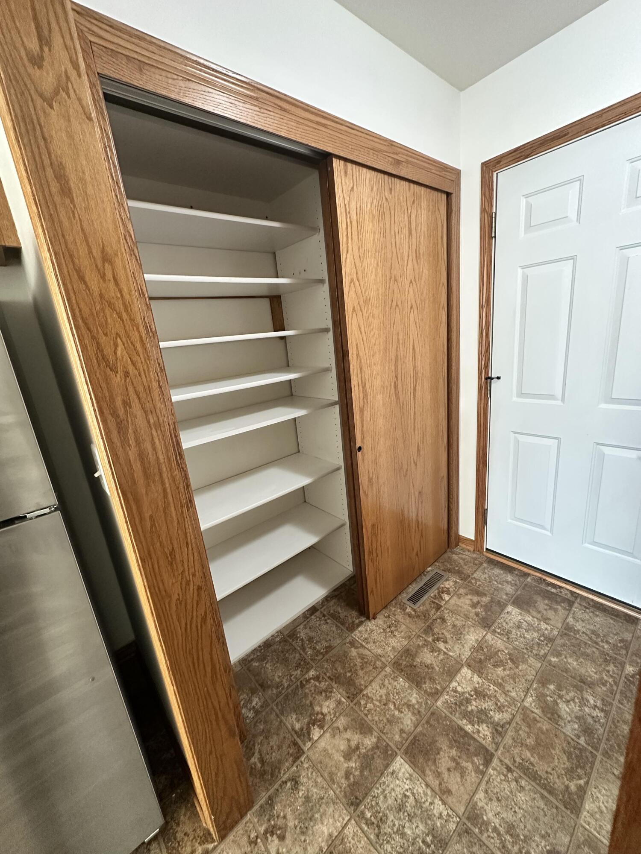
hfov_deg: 85.7
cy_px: 427
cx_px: 320
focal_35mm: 14
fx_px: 346
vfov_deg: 102.1
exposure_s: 1/60
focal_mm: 2.22
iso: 400
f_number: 2.2
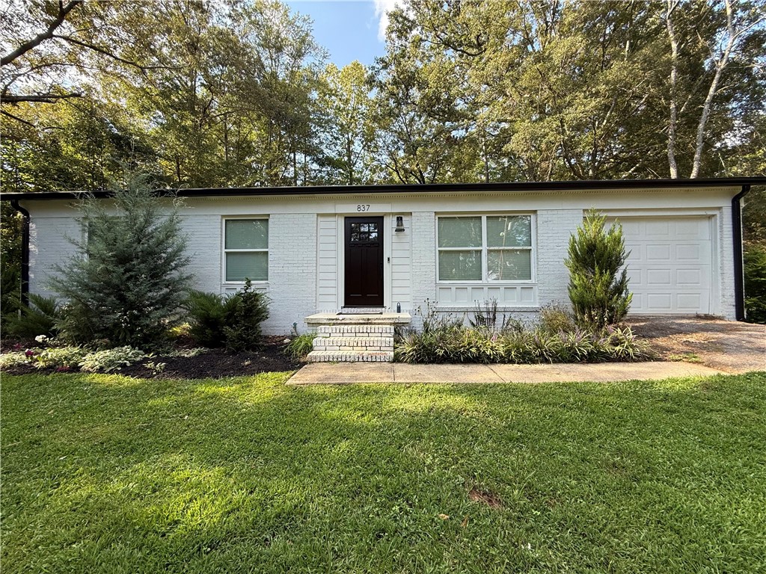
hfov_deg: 102.1
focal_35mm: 14
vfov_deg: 85.7
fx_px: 310
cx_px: 383
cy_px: 287
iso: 50
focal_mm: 2.22
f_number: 2.2
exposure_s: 1/265
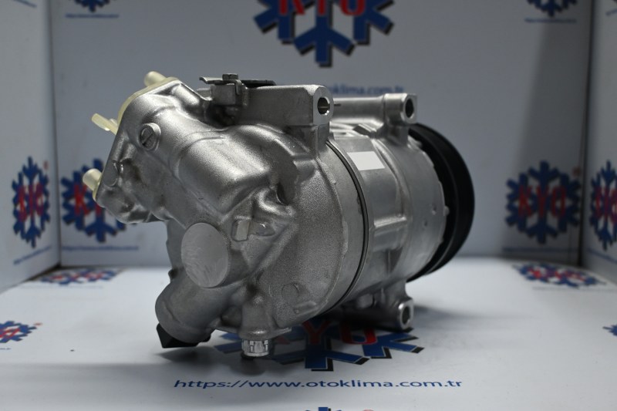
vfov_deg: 35.5
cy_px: 206
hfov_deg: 51.3
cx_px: 308
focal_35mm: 38
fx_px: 643
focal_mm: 25
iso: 800
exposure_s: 1/125
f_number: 4.2
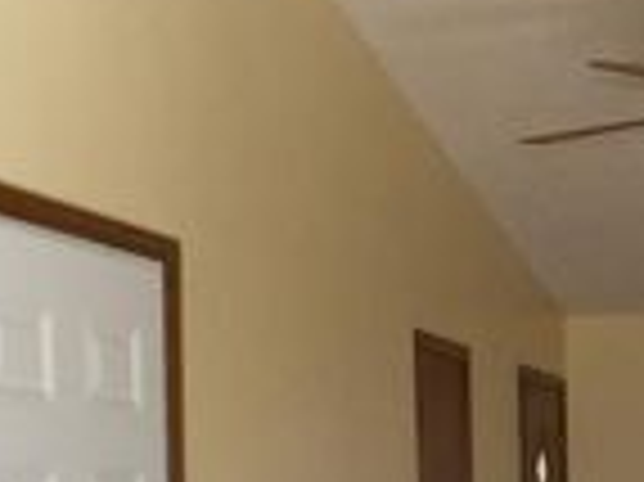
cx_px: 937
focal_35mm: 84
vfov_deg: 17.1
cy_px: 489
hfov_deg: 20.3
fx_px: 1561
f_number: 3.2
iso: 200
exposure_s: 1/33
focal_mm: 4.3
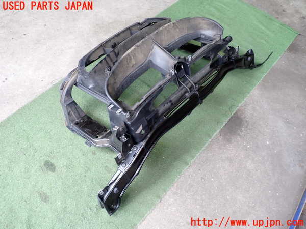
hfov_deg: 60.0
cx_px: 153
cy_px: 114
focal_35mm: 30
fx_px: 265
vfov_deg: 46.8
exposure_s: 1/60
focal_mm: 5.4
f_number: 2.3
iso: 200
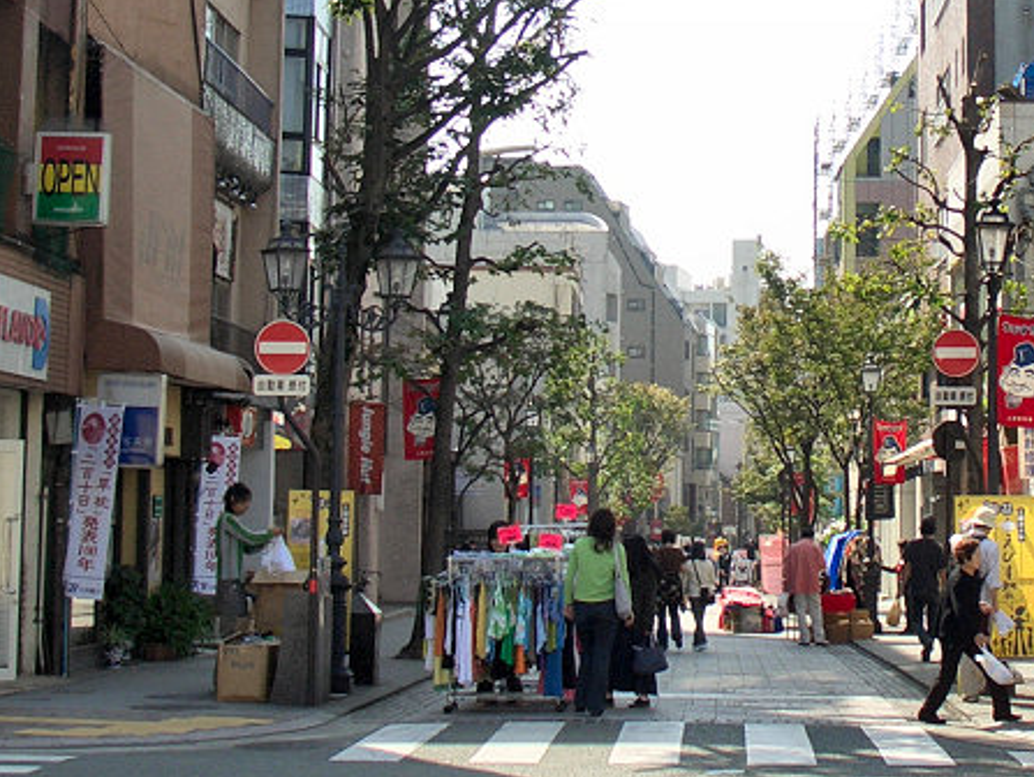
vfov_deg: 24.8
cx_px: 699
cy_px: 275
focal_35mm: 59
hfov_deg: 32.4
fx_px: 1764
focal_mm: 7.1
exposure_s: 1/400
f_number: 4
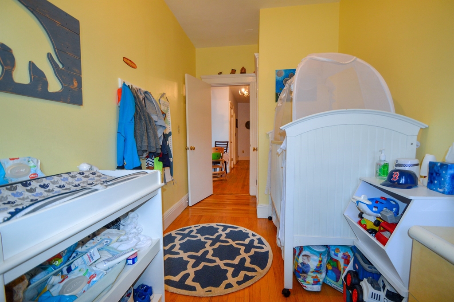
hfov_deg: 100.4
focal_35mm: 15
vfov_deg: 77.2
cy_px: 151
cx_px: 227
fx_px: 189
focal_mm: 10
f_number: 3.5
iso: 500
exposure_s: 1/60
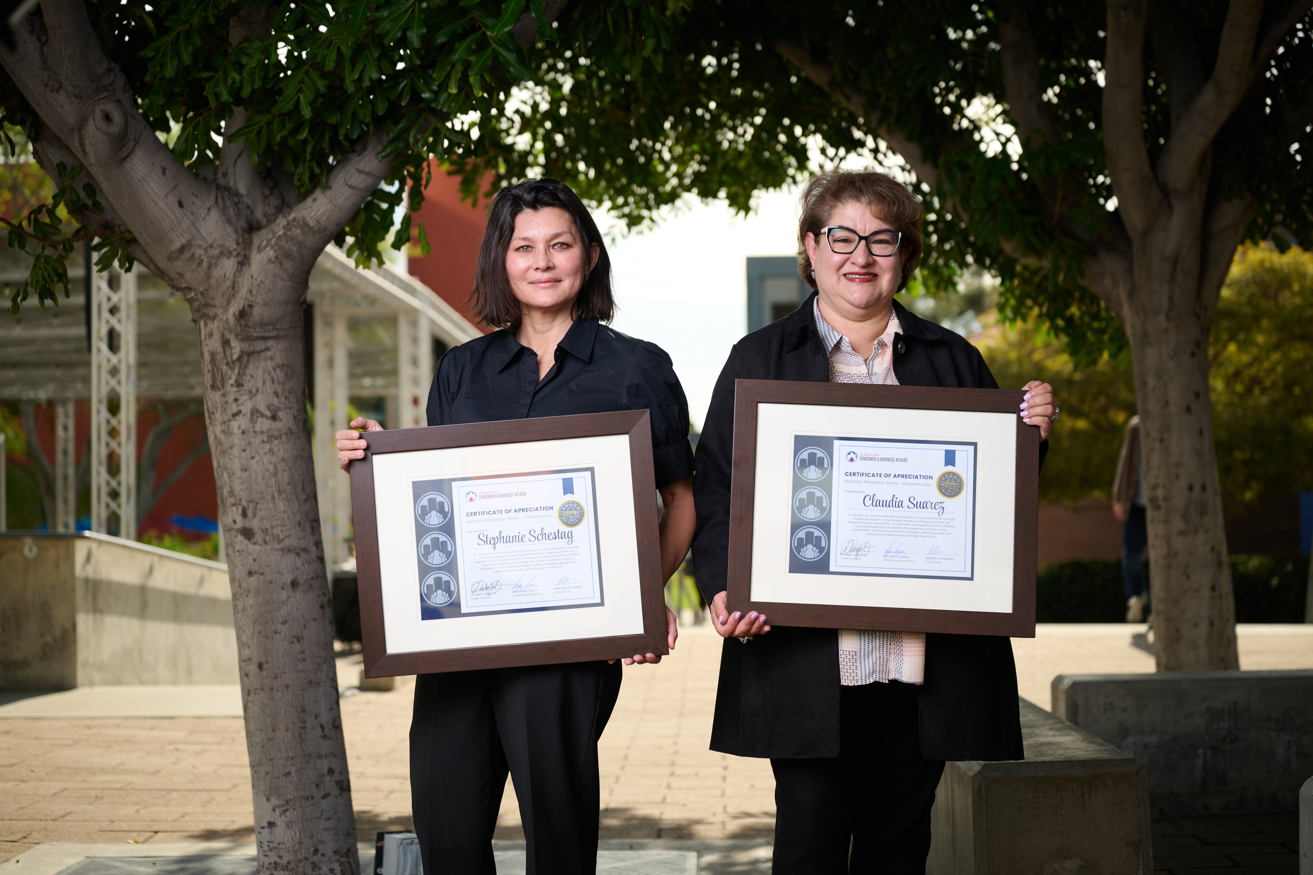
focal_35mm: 57
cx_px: 656
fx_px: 2079
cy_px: 438
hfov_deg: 35.1
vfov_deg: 23.8
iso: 64
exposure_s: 1/200
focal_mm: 57
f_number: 3.2
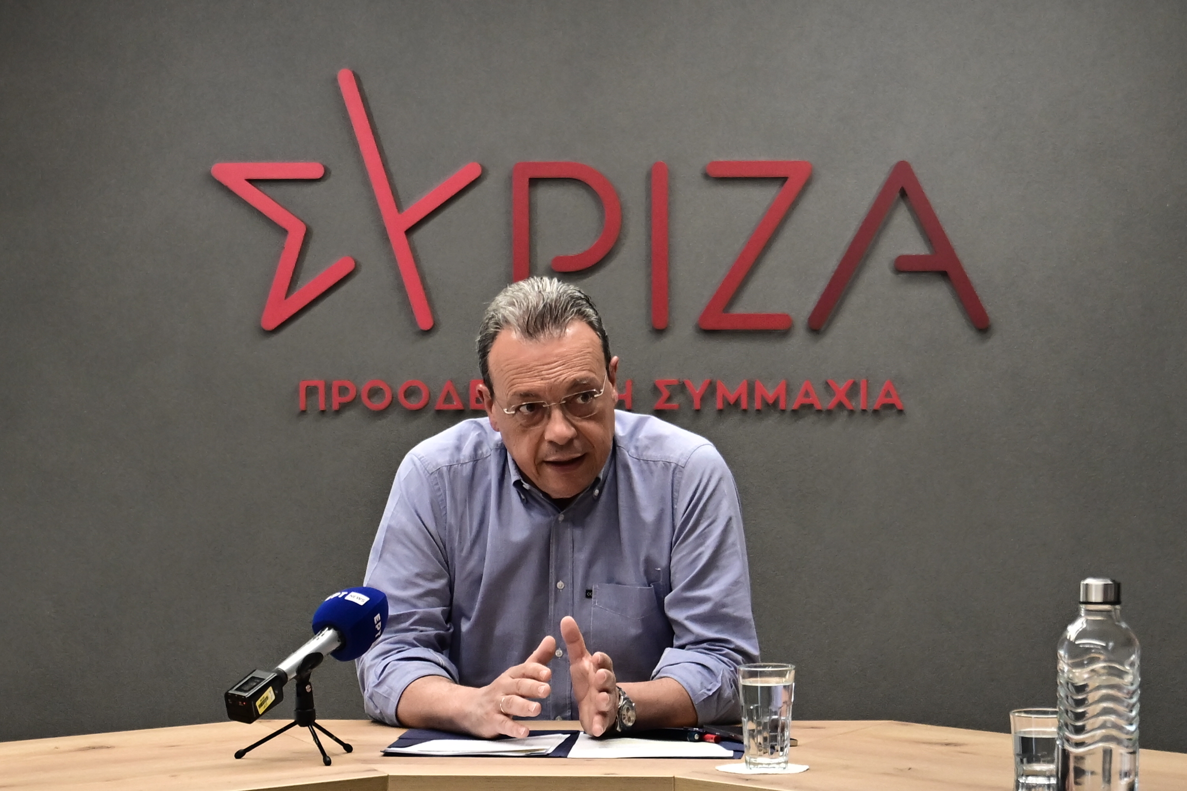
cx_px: 594
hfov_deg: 28.1
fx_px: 2374
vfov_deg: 18.9
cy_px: 396
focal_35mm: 72
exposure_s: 1/320
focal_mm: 48
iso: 1250
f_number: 4
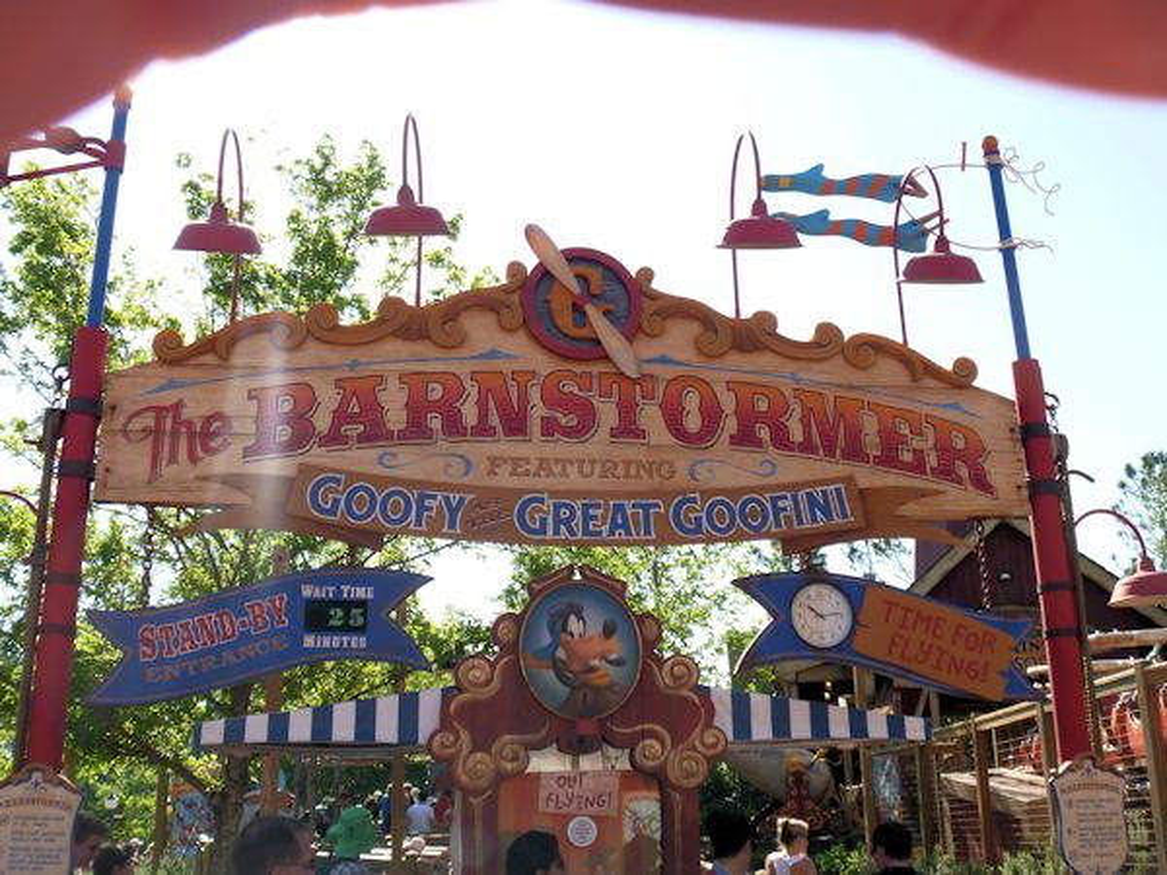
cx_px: 584
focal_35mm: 35
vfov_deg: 40.7
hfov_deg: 52.6
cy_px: 438
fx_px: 1180
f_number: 4.5
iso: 80
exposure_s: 1/250
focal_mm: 6.3
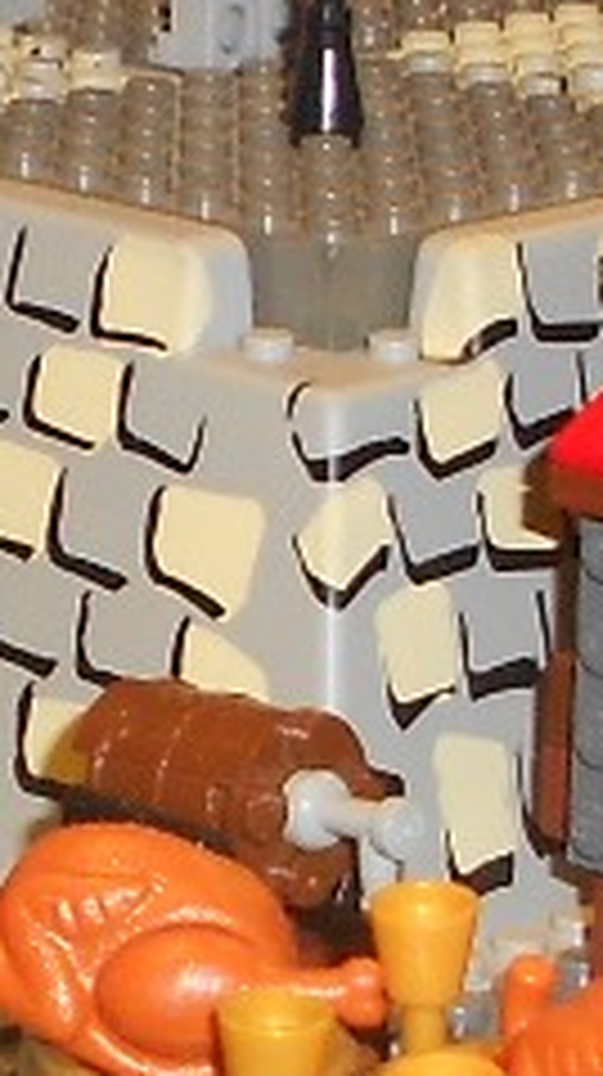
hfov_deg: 6.4
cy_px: 756
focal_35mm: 190
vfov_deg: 11.3
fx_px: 5414
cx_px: 166
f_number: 3.2
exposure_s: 1/25
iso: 80
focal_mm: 4.6
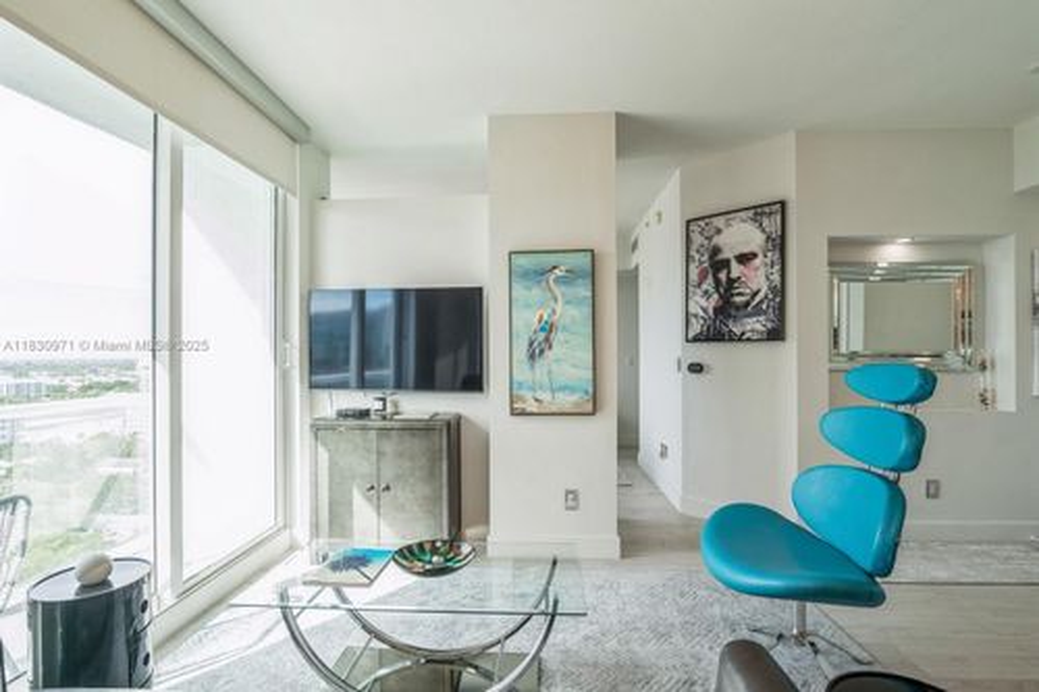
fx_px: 462
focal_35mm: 16
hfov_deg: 96.8
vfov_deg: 73.7
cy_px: 346
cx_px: 520
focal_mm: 16
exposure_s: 1/80
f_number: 8
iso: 400
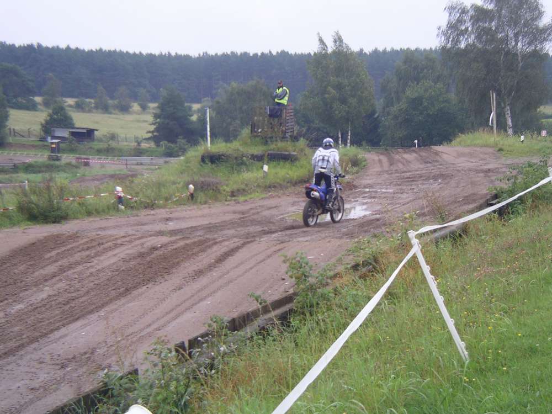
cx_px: 276
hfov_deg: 22.8
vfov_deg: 17.2
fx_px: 1371
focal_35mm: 86
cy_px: 207
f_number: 3.7
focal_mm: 13.3
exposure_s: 1/125
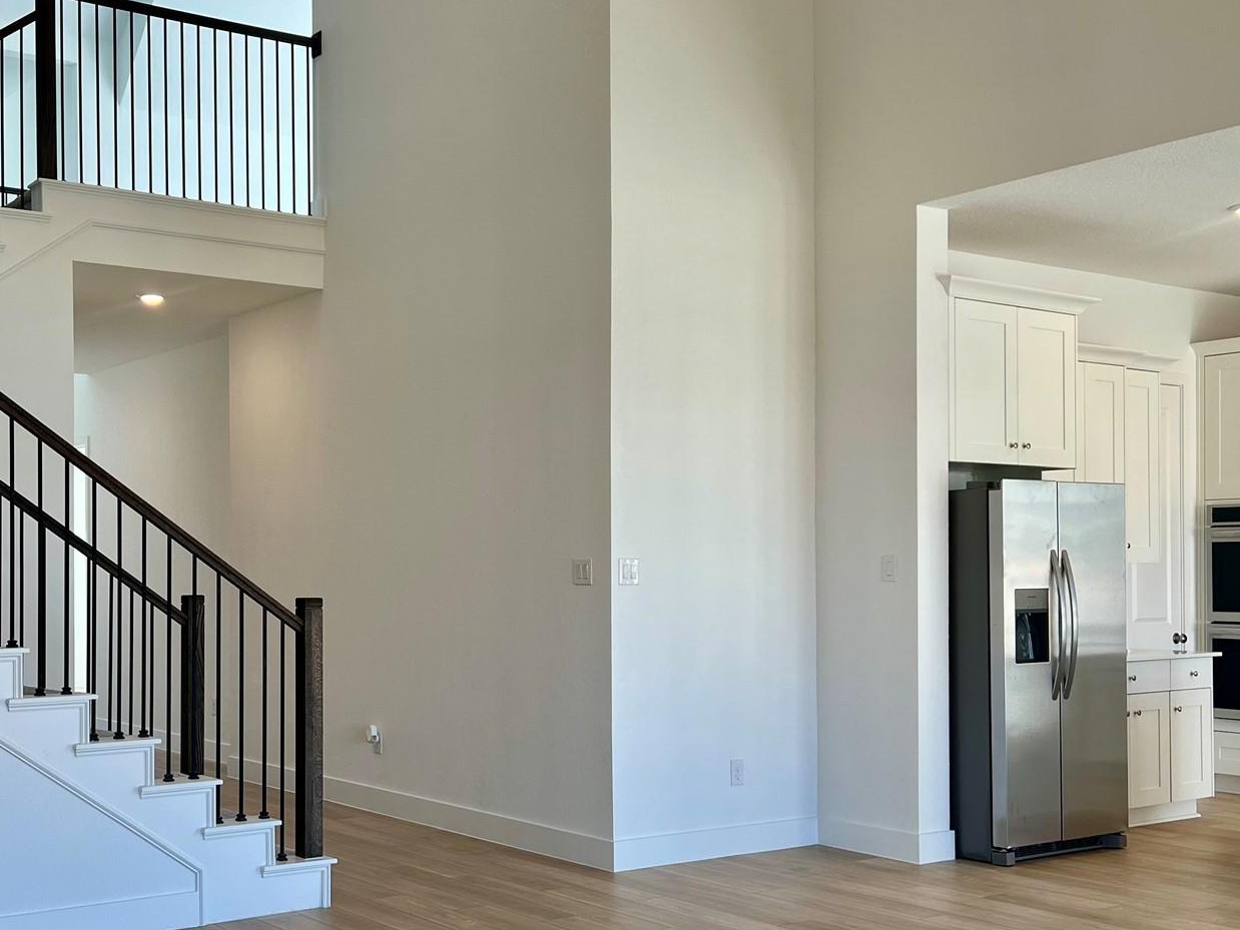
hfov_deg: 43.0
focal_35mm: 43
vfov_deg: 33.5
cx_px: 377
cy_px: 547
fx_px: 1541
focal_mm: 5.7
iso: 40
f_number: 1.5
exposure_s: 1/152
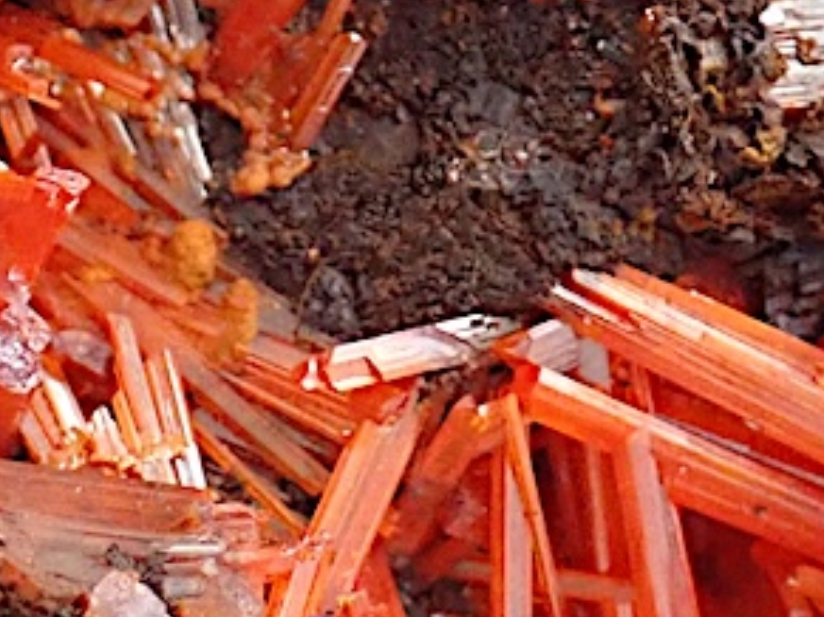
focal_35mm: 378
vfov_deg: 3.9
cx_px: 40
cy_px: 340
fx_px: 8994
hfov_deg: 5.2
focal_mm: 15.66
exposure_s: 1/40
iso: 800
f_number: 4.5
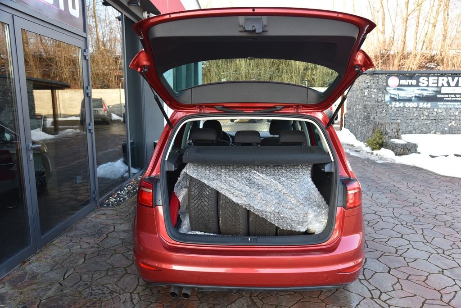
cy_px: 154
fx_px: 359
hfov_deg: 65.4
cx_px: 230
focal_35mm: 28
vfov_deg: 46.5
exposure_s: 1/125
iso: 500
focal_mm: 28
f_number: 5.6
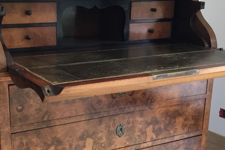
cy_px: 106
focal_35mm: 66
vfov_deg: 20.5
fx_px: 412
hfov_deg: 30.4
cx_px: 87
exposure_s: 1/33
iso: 125
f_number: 2.4
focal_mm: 3.3
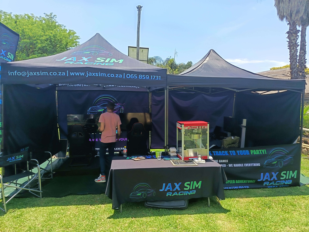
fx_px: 214
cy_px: 116
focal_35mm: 24
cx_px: 154
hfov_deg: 71.6
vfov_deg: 56.8
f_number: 1.75
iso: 100
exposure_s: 1/517
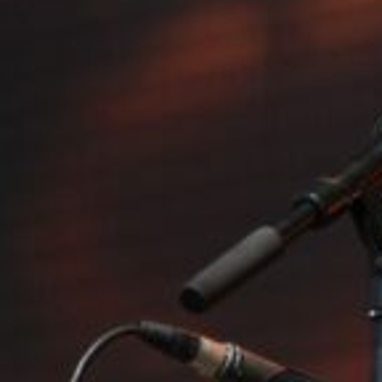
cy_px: 45
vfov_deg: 1.5
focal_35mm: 1190
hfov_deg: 1.5
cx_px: 968
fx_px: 14861
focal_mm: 175
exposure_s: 1/320
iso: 100
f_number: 6.3
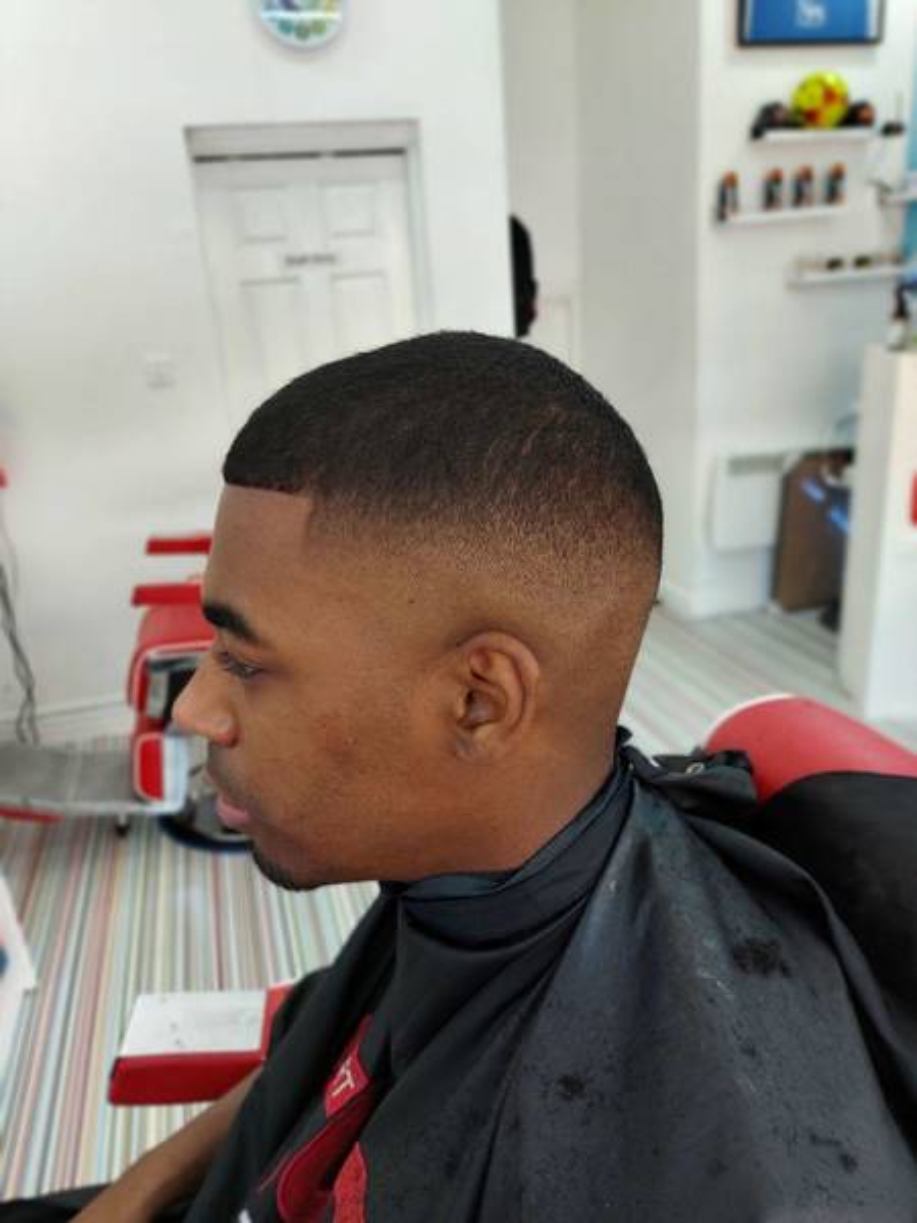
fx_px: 848
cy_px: 612
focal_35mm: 24
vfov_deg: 71.6
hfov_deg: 56.8
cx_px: 458
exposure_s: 1/33
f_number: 1.8
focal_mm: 5.23
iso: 32
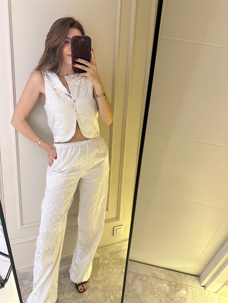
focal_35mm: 24
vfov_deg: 71.6
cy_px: 152
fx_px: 211
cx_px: 114
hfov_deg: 56.8
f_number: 1.78
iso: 320
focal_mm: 6.86
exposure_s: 1/50
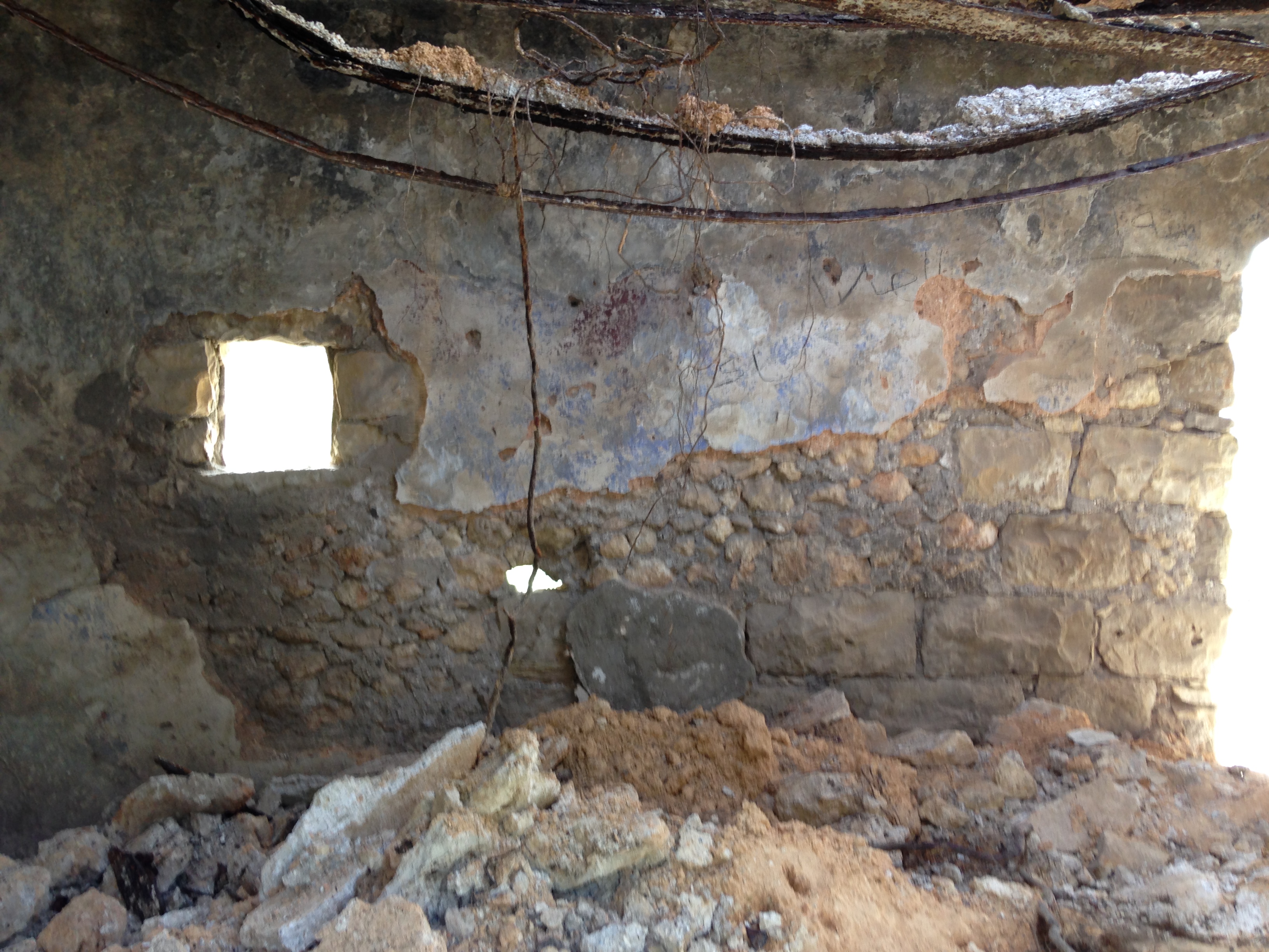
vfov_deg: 42.9
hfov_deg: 55.4
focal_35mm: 33
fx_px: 1210
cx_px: 634
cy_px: 476
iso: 50
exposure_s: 1/24
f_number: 2.4
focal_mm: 4.12
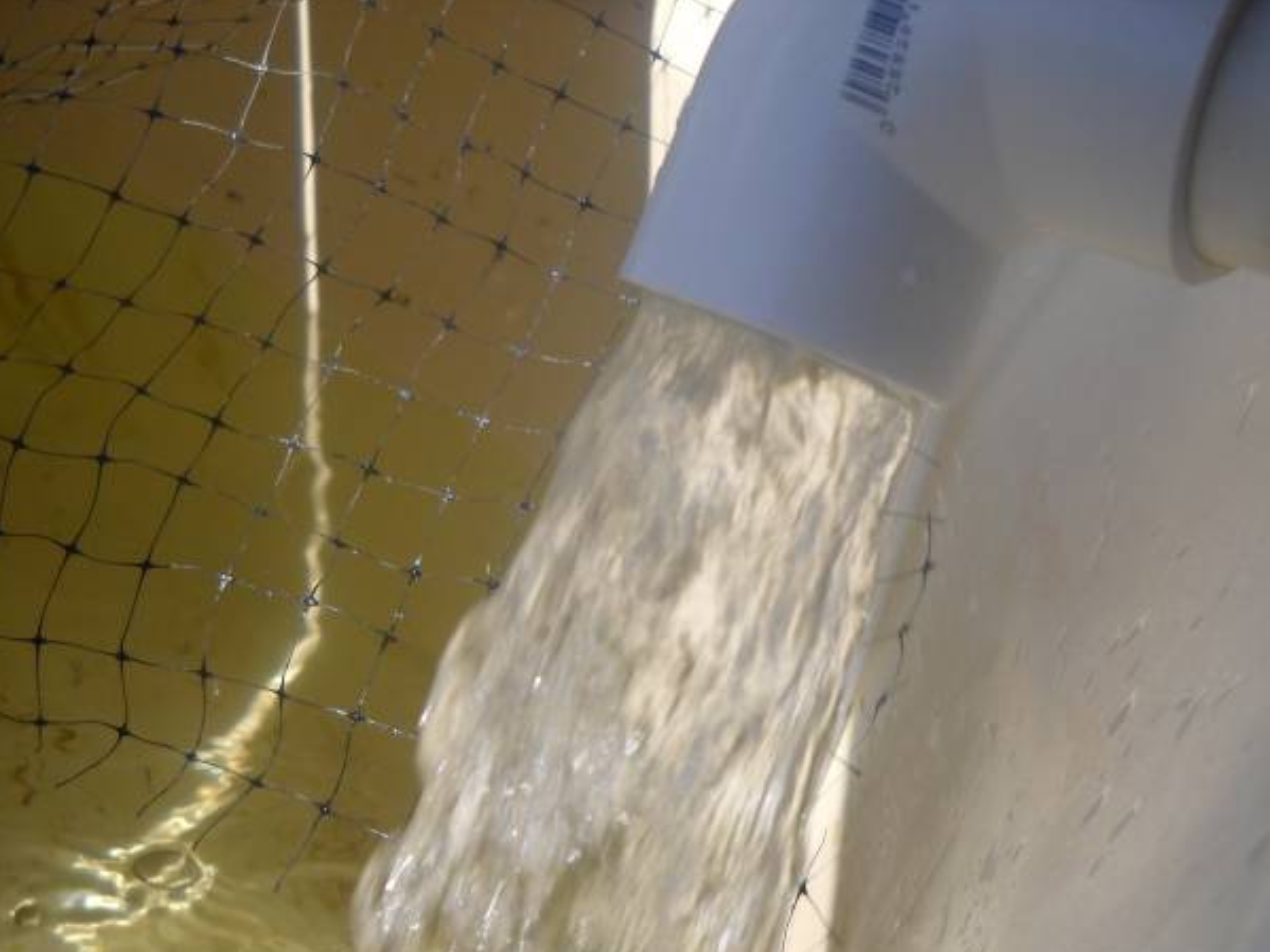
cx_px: 719
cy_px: 598
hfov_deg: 36.8
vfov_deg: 27.9
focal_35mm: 52
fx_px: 1907
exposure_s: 1/309
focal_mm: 6.72
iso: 64
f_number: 5.5
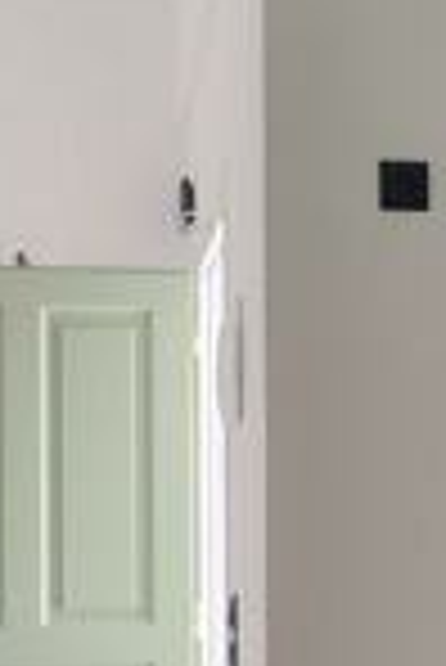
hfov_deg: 15.3
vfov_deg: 23.3
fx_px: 1594
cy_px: 526
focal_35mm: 86
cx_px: 559
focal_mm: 6.1
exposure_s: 1/100
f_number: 1.8
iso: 100
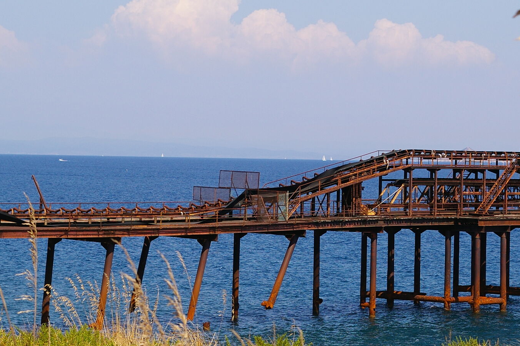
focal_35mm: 147
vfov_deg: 9.3
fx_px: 2120
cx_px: 333
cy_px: 193
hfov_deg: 14.0
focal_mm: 55
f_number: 9.5
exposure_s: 1/350
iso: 200
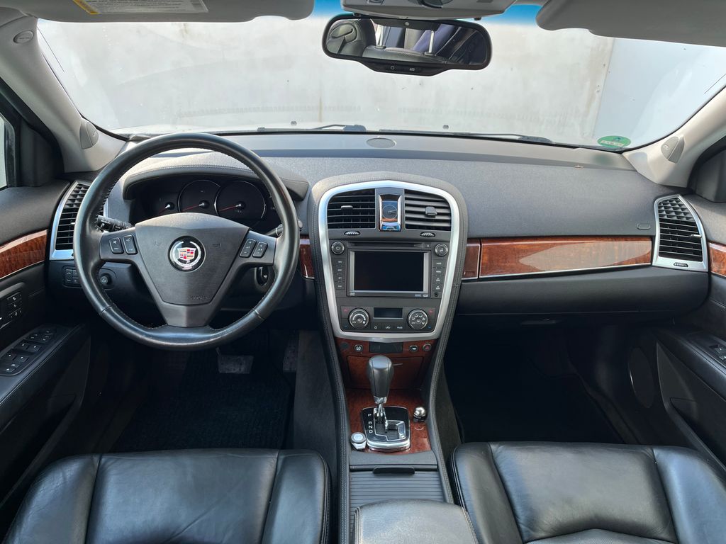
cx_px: 363
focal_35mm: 26
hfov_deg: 67.3
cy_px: 272
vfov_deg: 53.1
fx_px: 545
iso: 32
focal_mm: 5.1
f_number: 1.6
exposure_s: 1/137
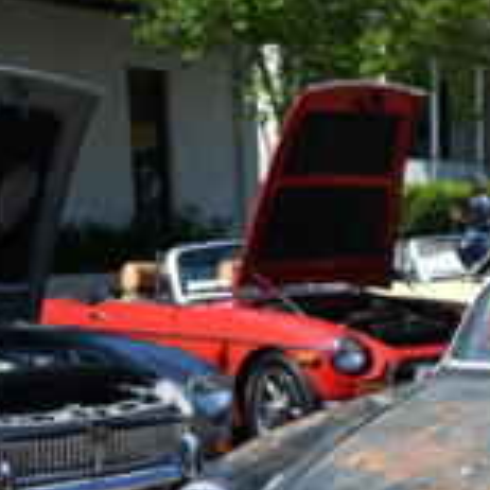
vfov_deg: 17.1
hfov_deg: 15.9
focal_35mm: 99
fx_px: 1585
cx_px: 773
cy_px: 523
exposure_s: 1/320
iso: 100
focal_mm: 36
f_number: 6.3
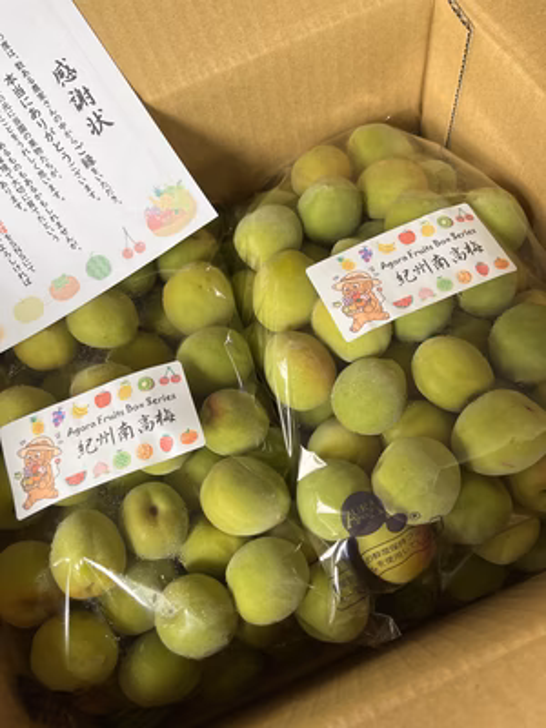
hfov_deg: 53.1
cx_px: 273
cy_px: 364
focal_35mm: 26
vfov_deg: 67.3
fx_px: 547
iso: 125
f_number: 1.6
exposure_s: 1/121
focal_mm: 5.1
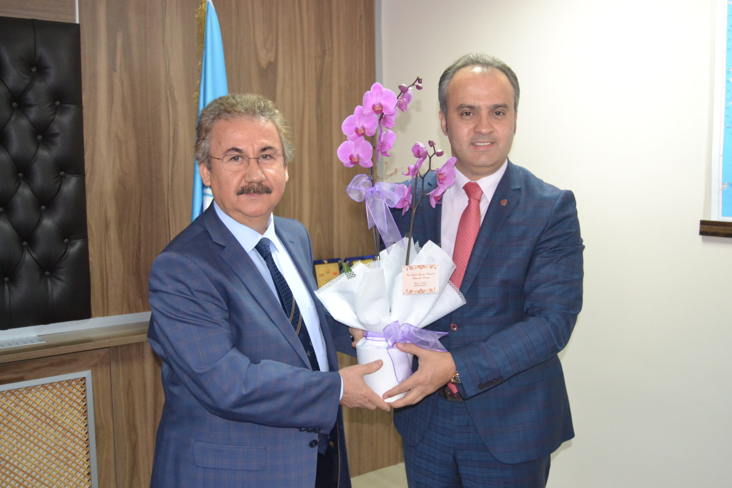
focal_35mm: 36
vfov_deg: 36.9
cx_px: 366
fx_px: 732
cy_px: 244
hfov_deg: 53.1
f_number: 3.8
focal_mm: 24
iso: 2000
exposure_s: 1/60
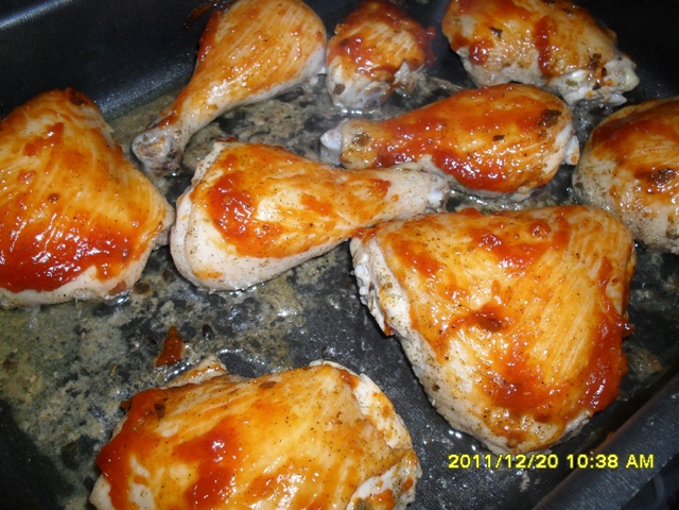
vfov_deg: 40.7
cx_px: 340
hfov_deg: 52.6
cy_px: 255
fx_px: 687
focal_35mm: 35
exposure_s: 1/45
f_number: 3.2
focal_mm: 6.3
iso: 200
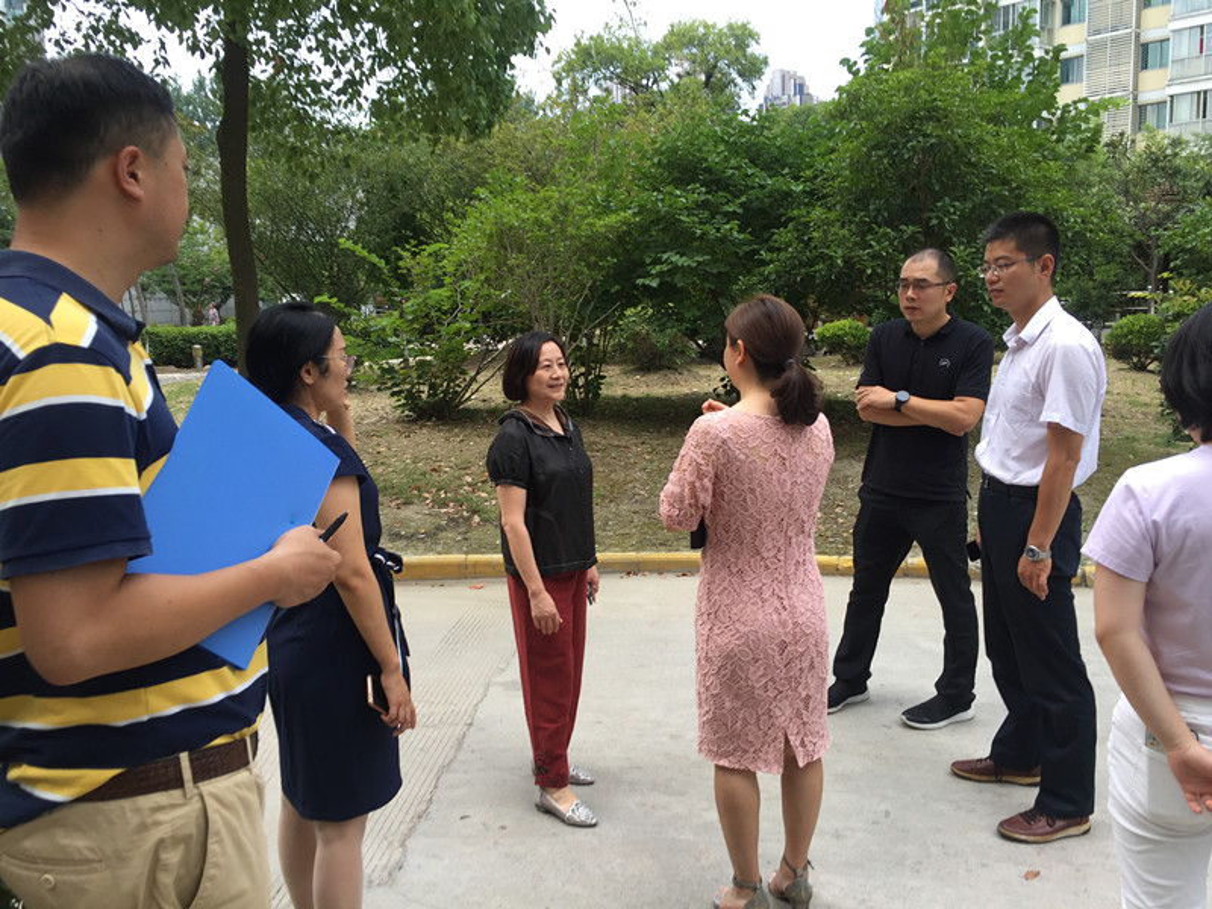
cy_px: 454
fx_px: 1015
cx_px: 606
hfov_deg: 61.7
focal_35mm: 29
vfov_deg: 48.2
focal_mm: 4.15
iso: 32
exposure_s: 1/100
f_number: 2.2
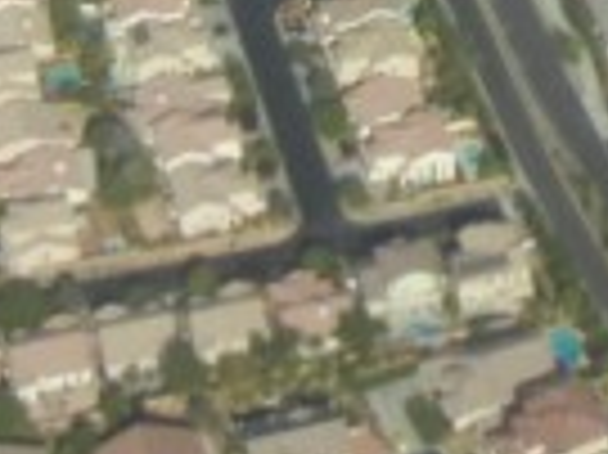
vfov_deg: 6.1
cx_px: 982
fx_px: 3984
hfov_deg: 8.5
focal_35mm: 227
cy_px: -823
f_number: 7
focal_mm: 5.4
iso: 160
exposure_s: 1/500
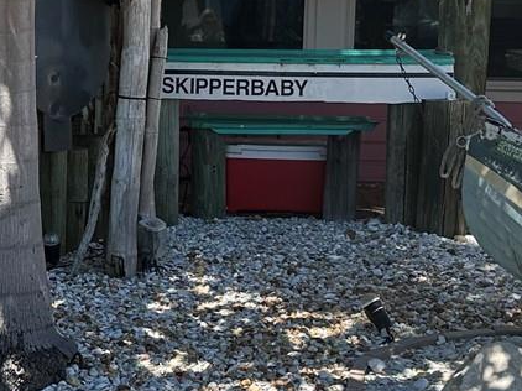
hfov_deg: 21.2
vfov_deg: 16.2
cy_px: 135
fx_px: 1371
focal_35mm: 91
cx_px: 89
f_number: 1.78
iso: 80
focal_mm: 6.86
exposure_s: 1/2410
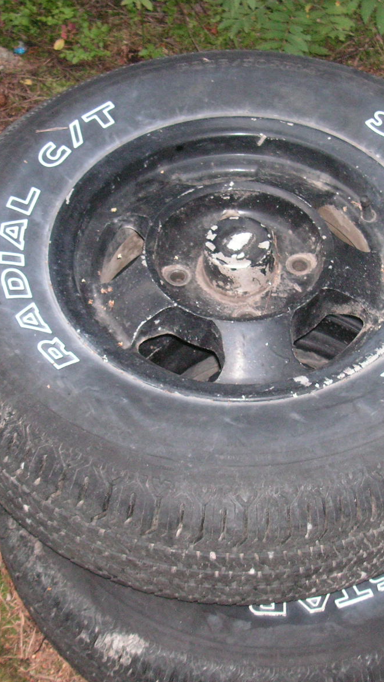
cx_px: 260
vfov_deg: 37.2
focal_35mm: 56
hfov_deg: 21.3
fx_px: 1014
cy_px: 340
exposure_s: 1/45
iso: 160
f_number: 3.3
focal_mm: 6.3
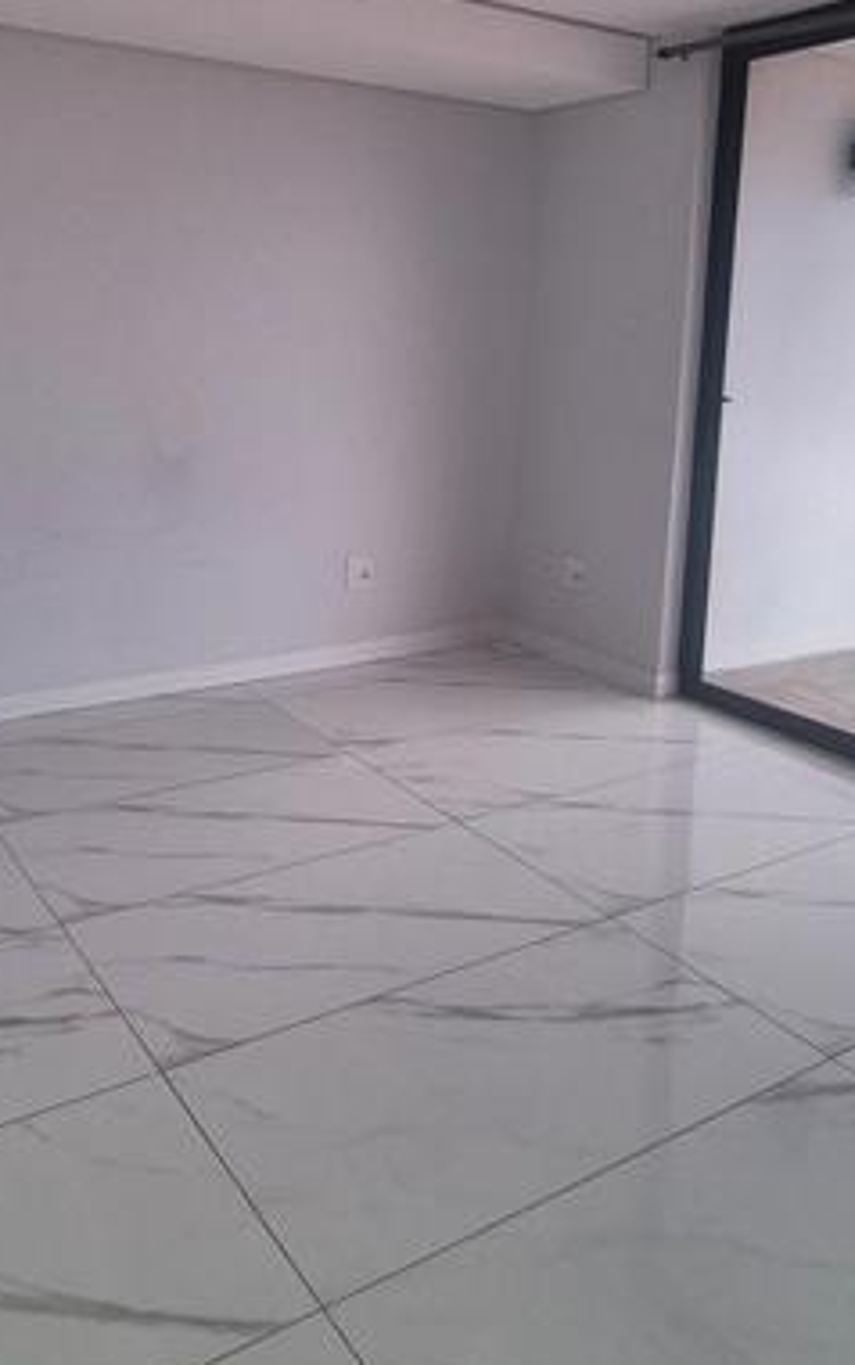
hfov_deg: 42.6
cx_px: 277
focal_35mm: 29
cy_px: 435
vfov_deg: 62.7
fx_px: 1080
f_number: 2.2
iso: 100
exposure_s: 1/50
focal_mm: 1.74
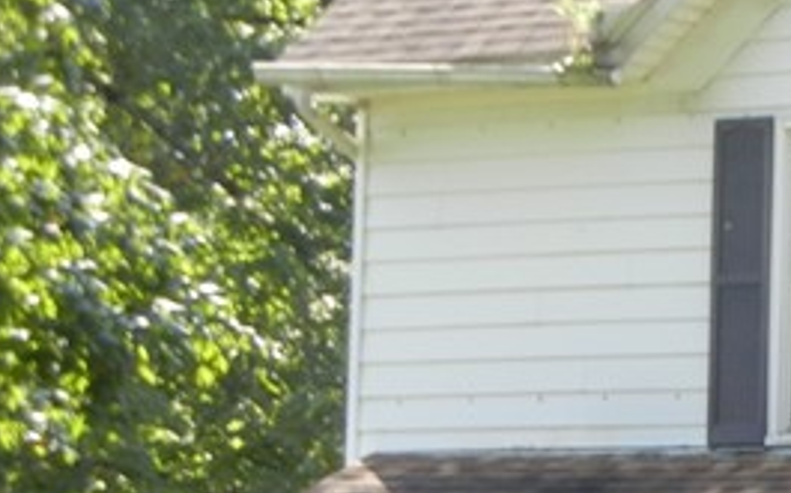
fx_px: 5211
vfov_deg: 5.4
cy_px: 400
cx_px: 1242
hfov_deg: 8.5
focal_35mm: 242
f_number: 4
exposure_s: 1/190
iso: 160
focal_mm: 10.6
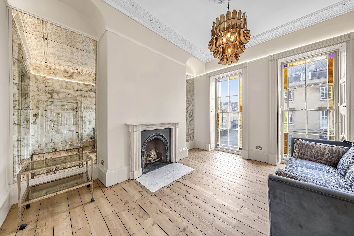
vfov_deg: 90.0
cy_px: 118
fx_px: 118
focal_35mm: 12
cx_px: 177
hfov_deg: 112.6
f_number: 8
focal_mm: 12
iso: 100
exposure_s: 1/6
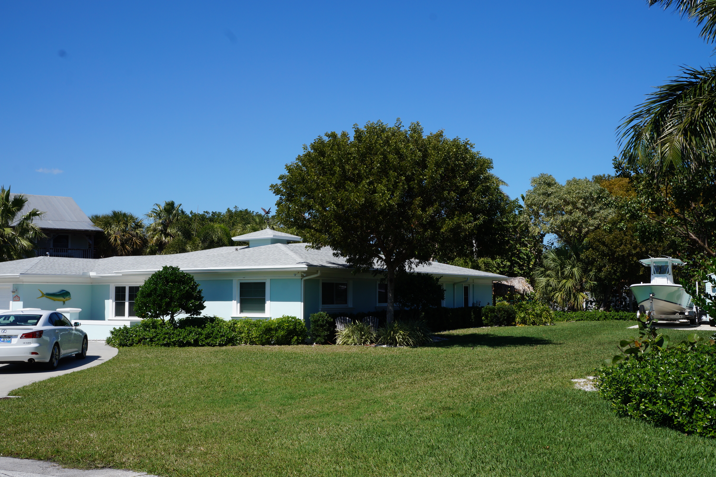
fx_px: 716
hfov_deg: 53.2
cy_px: 238
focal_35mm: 36
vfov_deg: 36.8
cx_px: 358
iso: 100
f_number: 14
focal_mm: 24
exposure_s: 1/125
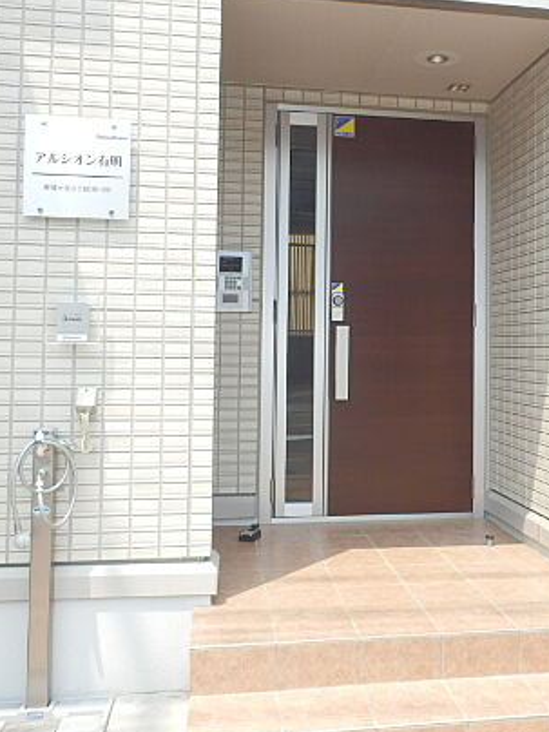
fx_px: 804
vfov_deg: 48.8
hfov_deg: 37.3
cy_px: 310
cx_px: 368
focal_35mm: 38
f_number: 3
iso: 80
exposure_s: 1/400
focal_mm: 4.2
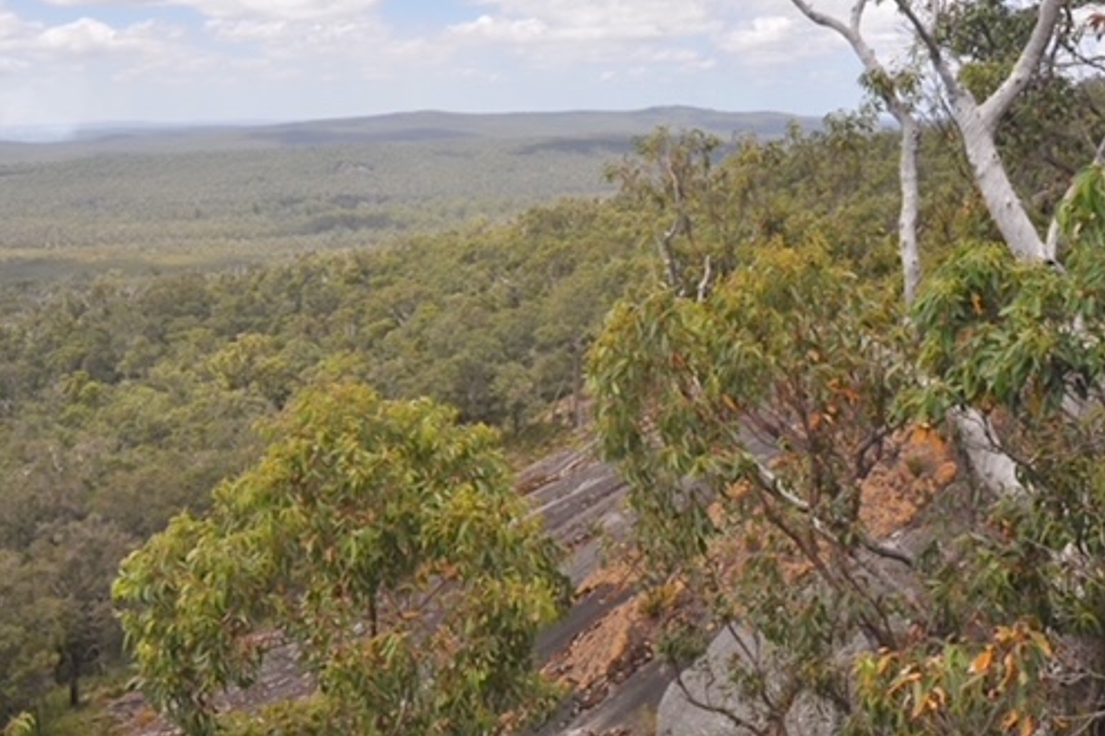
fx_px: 1074
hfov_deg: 54.4
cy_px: 262
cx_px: 573
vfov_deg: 37.5
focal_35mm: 35
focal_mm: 18
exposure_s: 1/320
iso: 200
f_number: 9
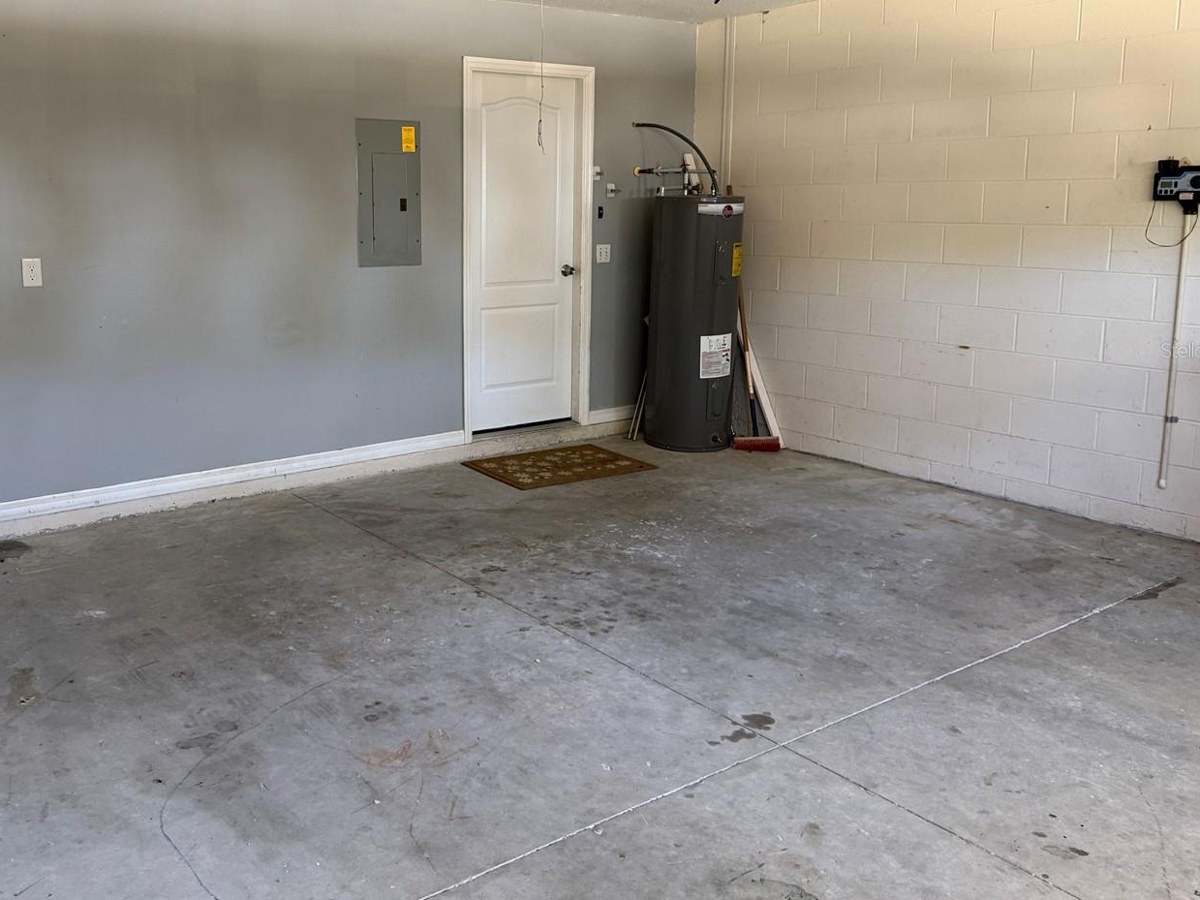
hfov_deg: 57.9
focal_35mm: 31
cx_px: 477
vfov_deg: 45.1
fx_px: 1075
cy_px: 350
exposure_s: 1/60
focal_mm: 6.76
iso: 250
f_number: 1.78
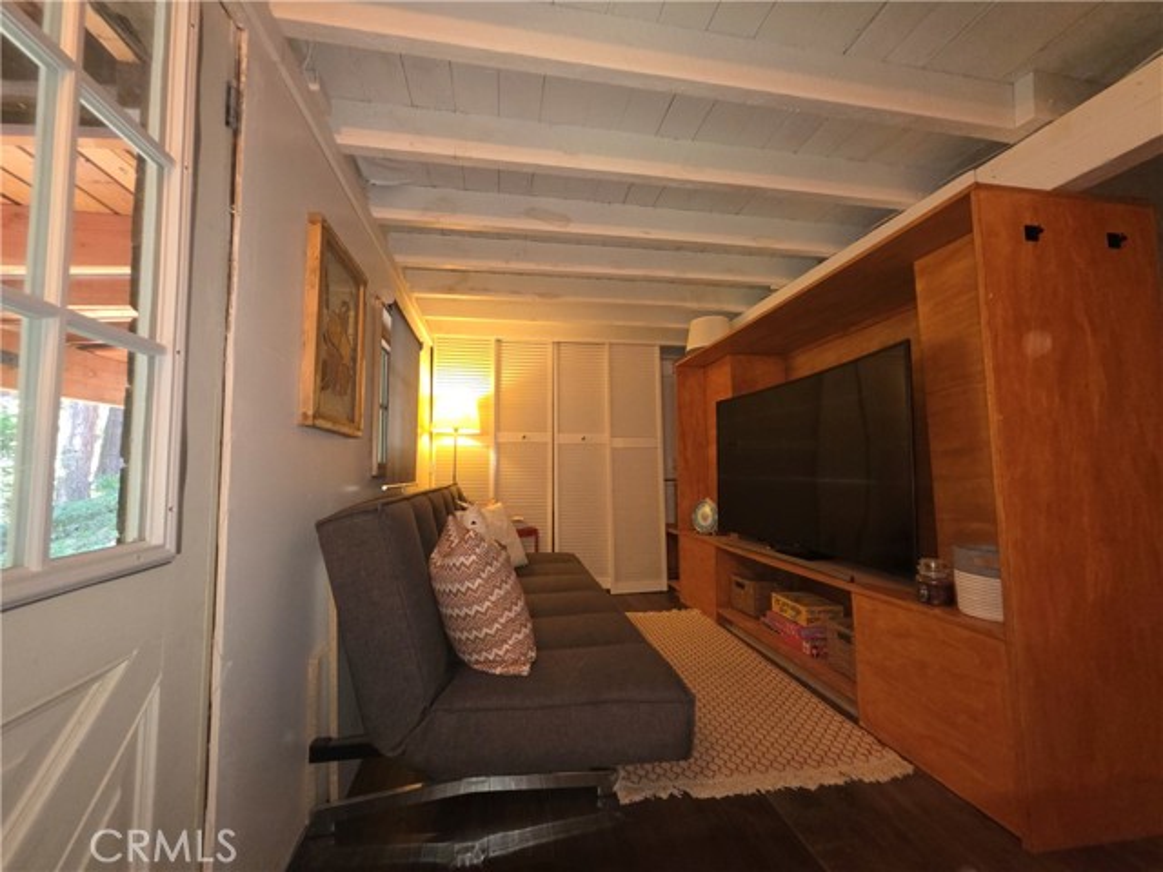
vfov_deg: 89.9
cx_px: 582
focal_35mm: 13
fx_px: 437
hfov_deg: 106.2
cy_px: 436
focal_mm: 2.2
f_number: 1.9
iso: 250
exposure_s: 1/60
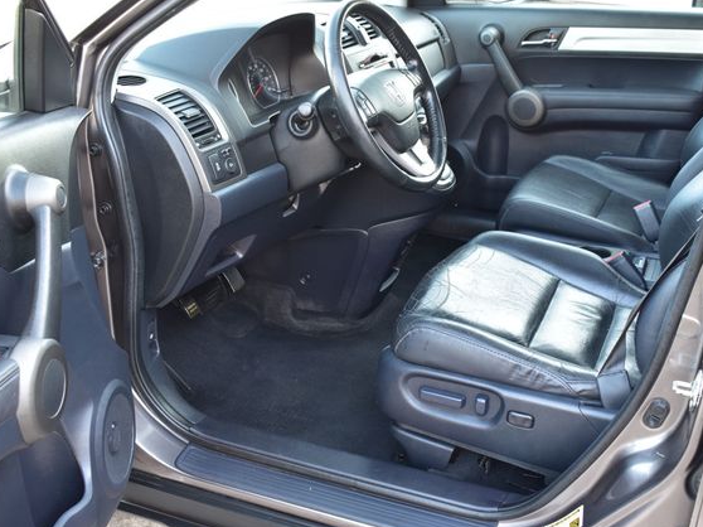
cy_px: 266
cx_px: 388
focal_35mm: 43
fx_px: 873
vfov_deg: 33.6
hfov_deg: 43.8
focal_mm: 26
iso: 400
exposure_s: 1/15
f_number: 6.3
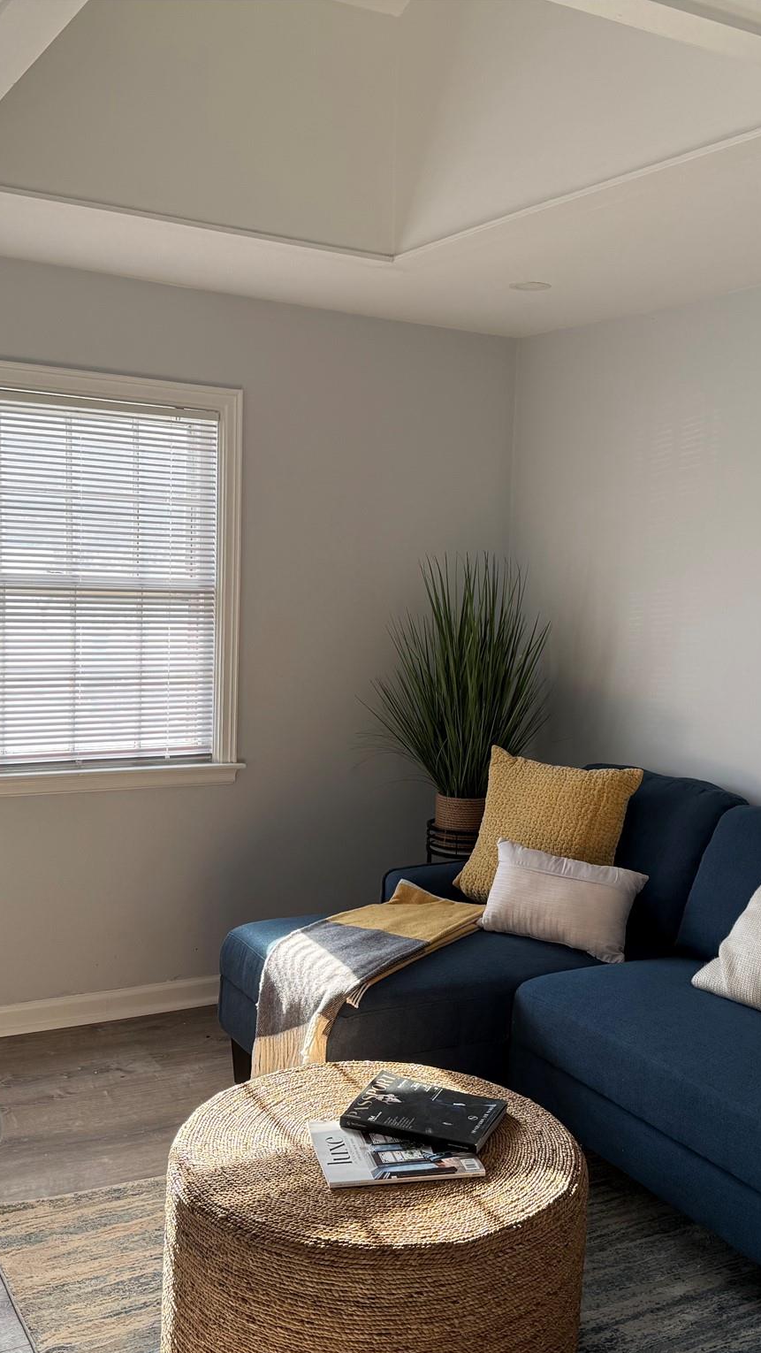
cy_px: 677
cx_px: 403
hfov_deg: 33.7
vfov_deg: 56.6
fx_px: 1255
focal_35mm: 35
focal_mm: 6.76
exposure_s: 1/315
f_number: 1.78
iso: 100
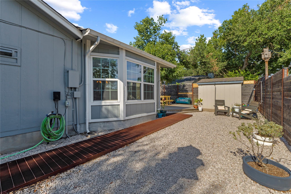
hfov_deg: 100.4
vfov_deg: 77.3
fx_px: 121
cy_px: 97
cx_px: 146
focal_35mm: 15
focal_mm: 10
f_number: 11
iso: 250
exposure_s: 1/25
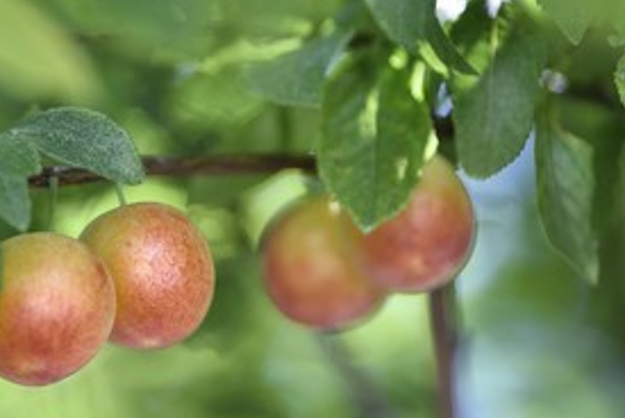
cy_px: 193
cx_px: 248
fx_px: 5301
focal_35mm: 305
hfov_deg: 6.7
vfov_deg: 4.5
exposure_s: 1/250
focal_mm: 200
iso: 400
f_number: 3.5
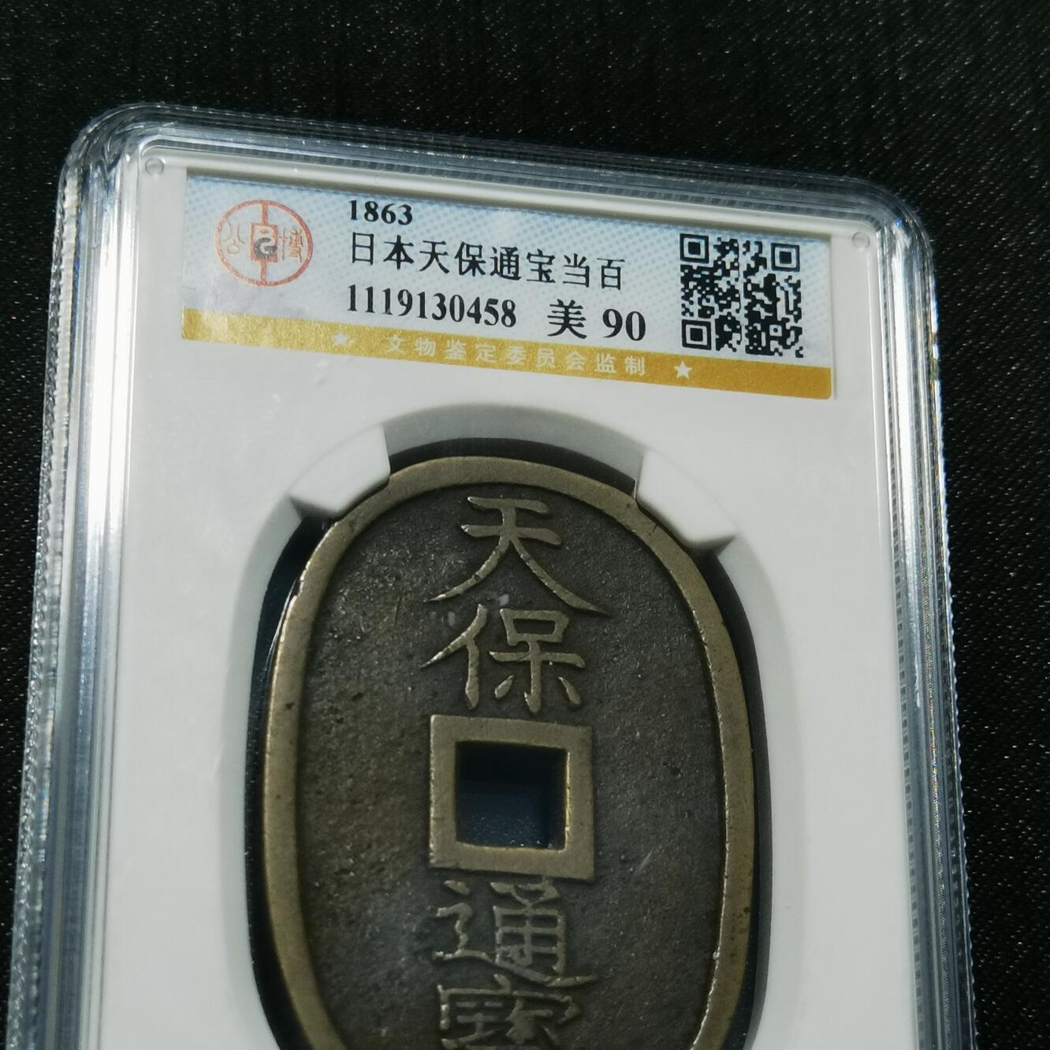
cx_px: 526
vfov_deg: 21.6
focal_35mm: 80
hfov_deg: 21.7
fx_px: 2745
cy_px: 695
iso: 80
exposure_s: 1/100
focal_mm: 6.67
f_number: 1.9
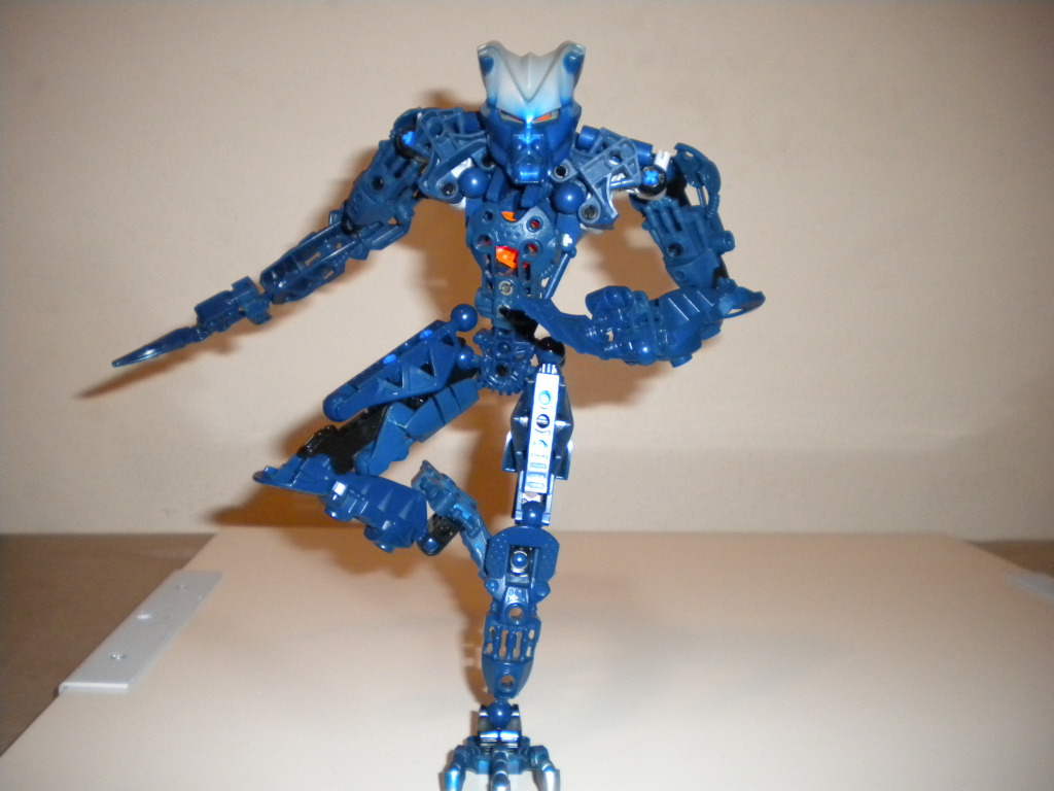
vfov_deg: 40.7
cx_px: 527
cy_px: 396
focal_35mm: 35
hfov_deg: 52.6
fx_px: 1066
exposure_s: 1/30
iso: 400
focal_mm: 6.3
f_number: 3.1
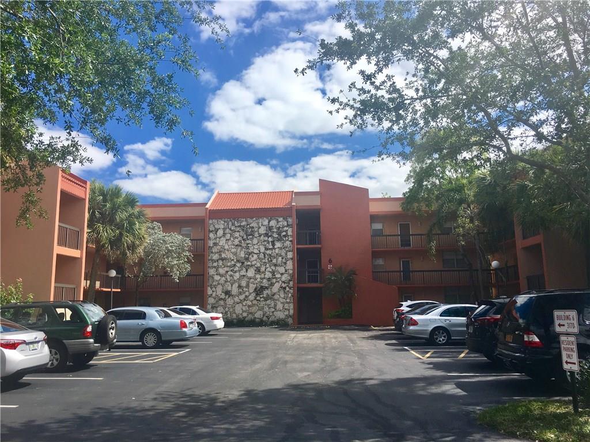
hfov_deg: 61.7
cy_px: 221
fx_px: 494
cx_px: 295
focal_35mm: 29
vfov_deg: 48.2
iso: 25
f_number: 2.2
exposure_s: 1/1748
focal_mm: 4.15
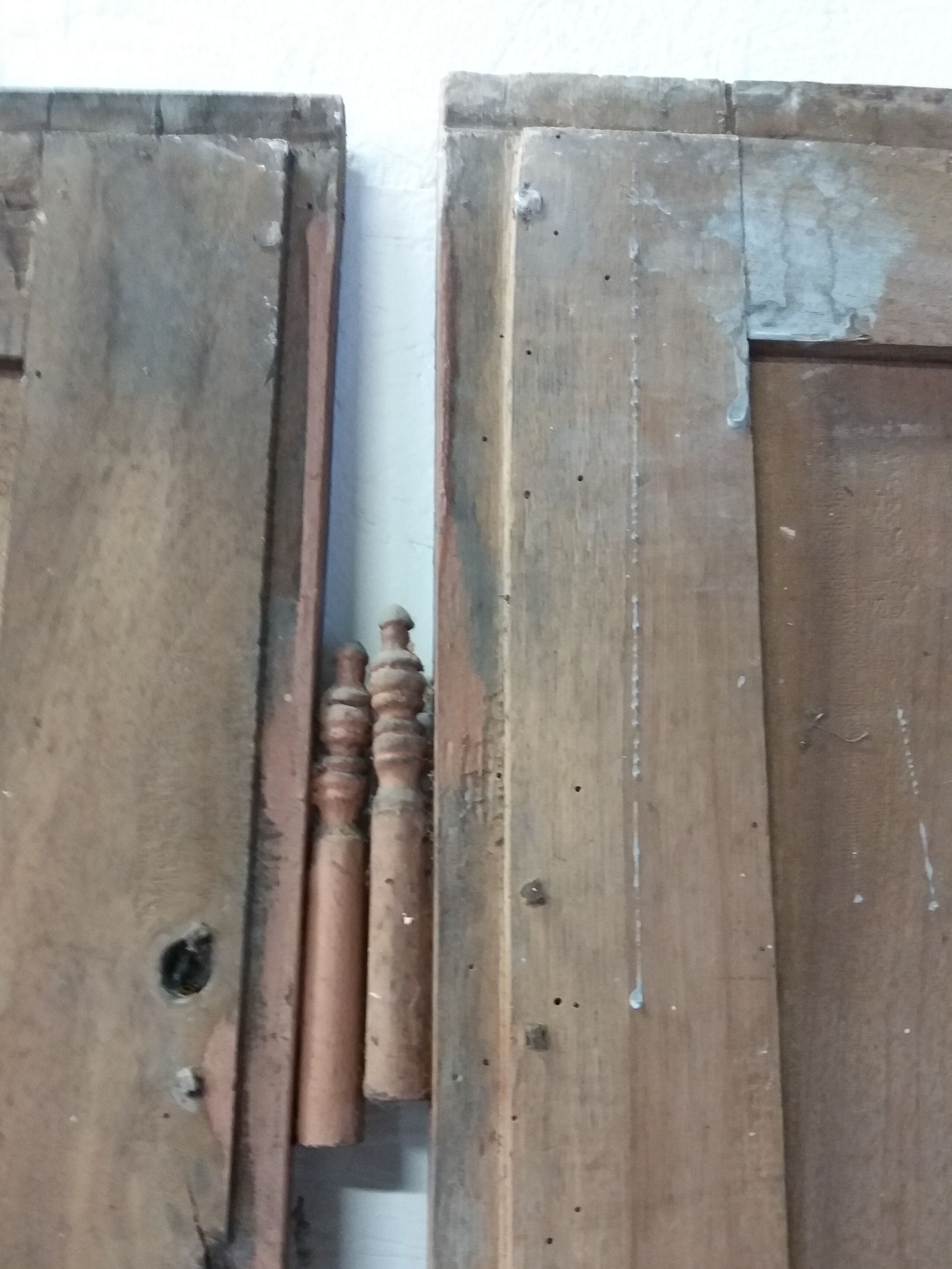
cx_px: 416
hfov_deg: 41.7
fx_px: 1247
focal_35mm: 34
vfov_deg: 53.6
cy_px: 758
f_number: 1.9
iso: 320
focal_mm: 3.7
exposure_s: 1/17
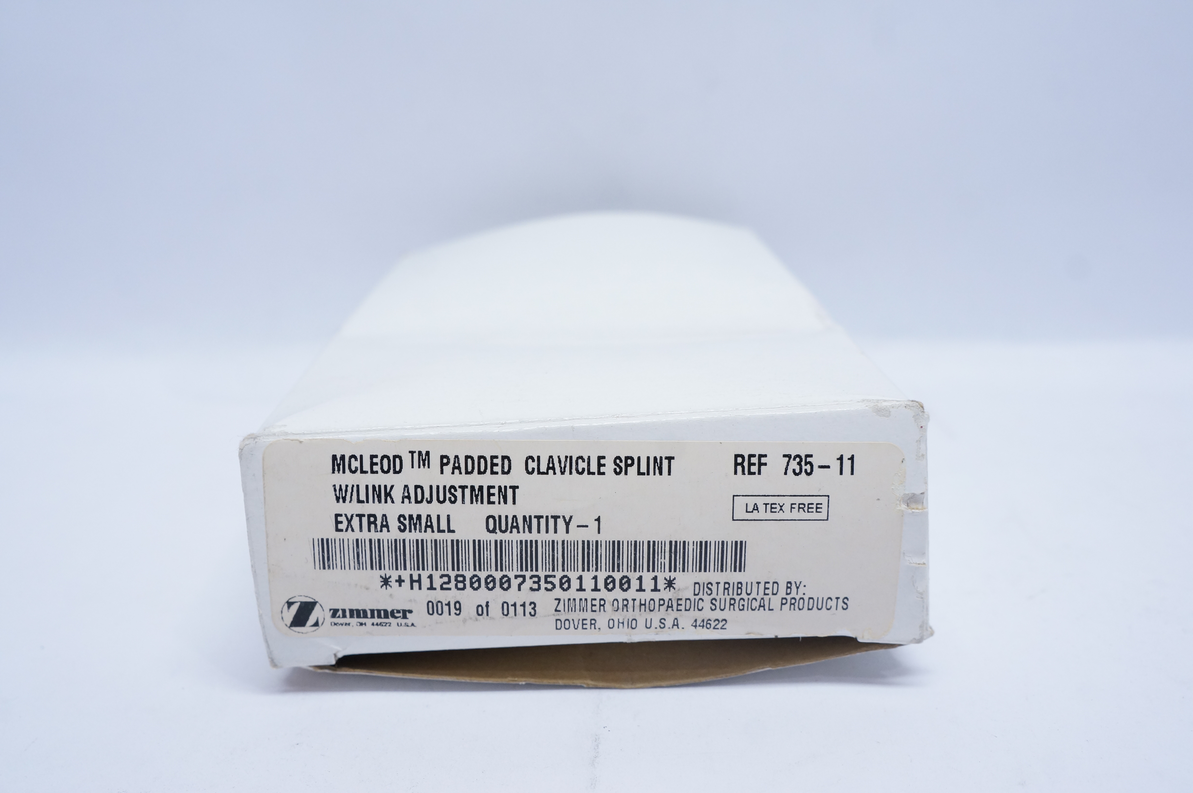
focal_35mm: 34
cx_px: 596
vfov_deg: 38.3
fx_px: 1142
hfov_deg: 55.2
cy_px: 396
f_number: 7.1
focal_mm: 23
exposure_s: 1/50
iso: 800
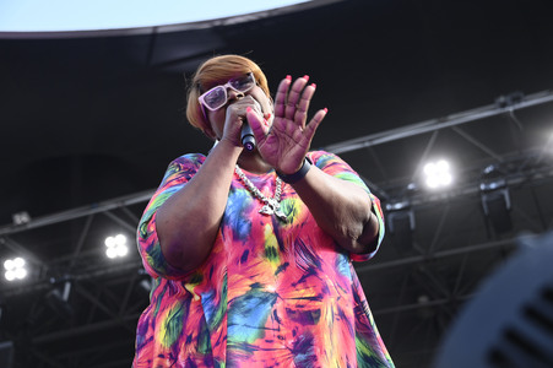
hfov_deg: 32.4
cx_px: 276
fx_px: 952
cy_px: 184
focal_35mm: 62
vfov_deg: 21.9
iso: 320
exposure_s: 1/250
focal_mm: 62
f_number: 5
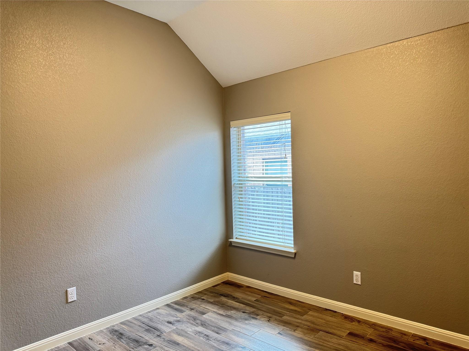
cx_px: 234
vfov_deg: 56.8
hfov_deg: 71.6
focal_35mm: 24
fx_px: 325
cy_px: 176
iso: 320
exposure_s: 1/60
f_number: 1.78
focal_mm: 6.76
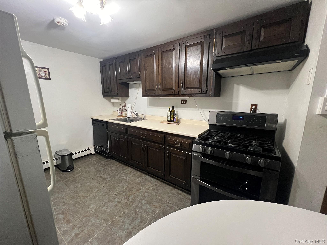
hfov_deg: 106.2
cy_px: 122
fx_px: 123
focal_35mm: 13
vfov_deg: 89.9
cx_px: 164
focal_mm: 1.57
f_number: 1.8
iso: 320
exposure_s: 1/60
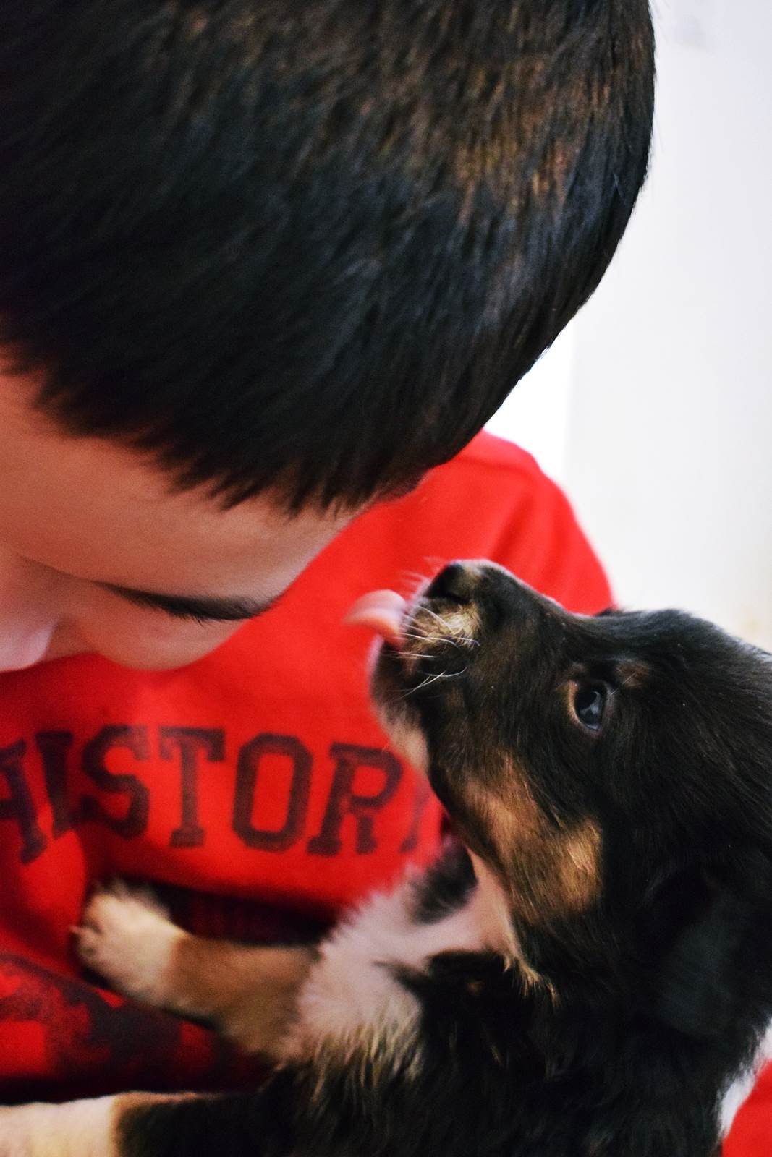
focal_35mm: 48
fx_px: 1544
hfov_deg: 28.1
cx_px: 386
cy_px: 578
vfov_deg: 41.1
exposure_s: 1/15
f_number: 4.5
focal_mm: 32
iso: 6400
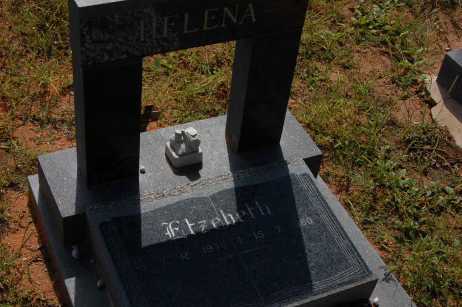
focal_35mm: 52
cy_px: 154
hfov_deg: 37.9
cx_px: 231
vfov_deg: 25.7
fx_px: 673
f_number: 18
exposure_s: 1/250
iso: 400
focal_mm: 35
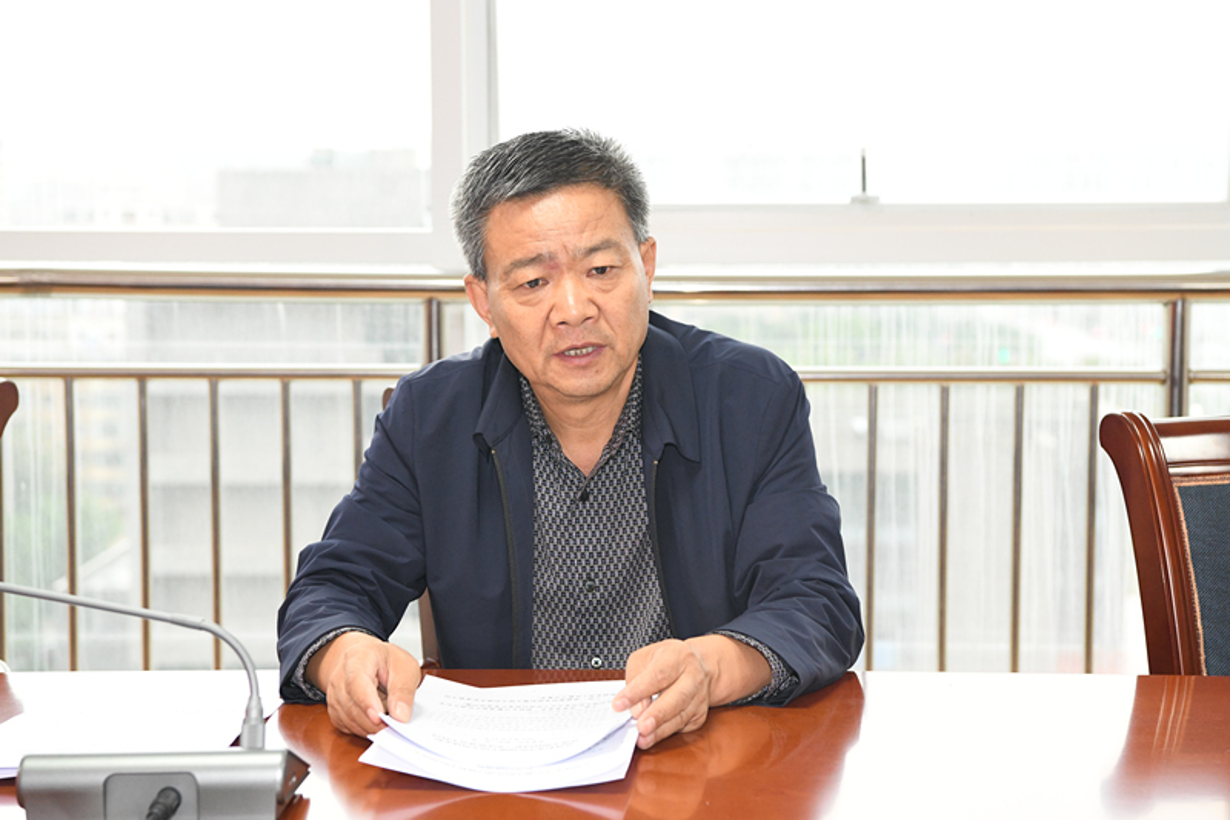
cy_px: 410
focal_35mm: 70
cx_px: 615
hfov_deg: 28.8
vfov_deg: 19.4
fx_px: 2391
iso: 4000
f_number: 6.3
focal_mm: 70
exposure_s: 1/160
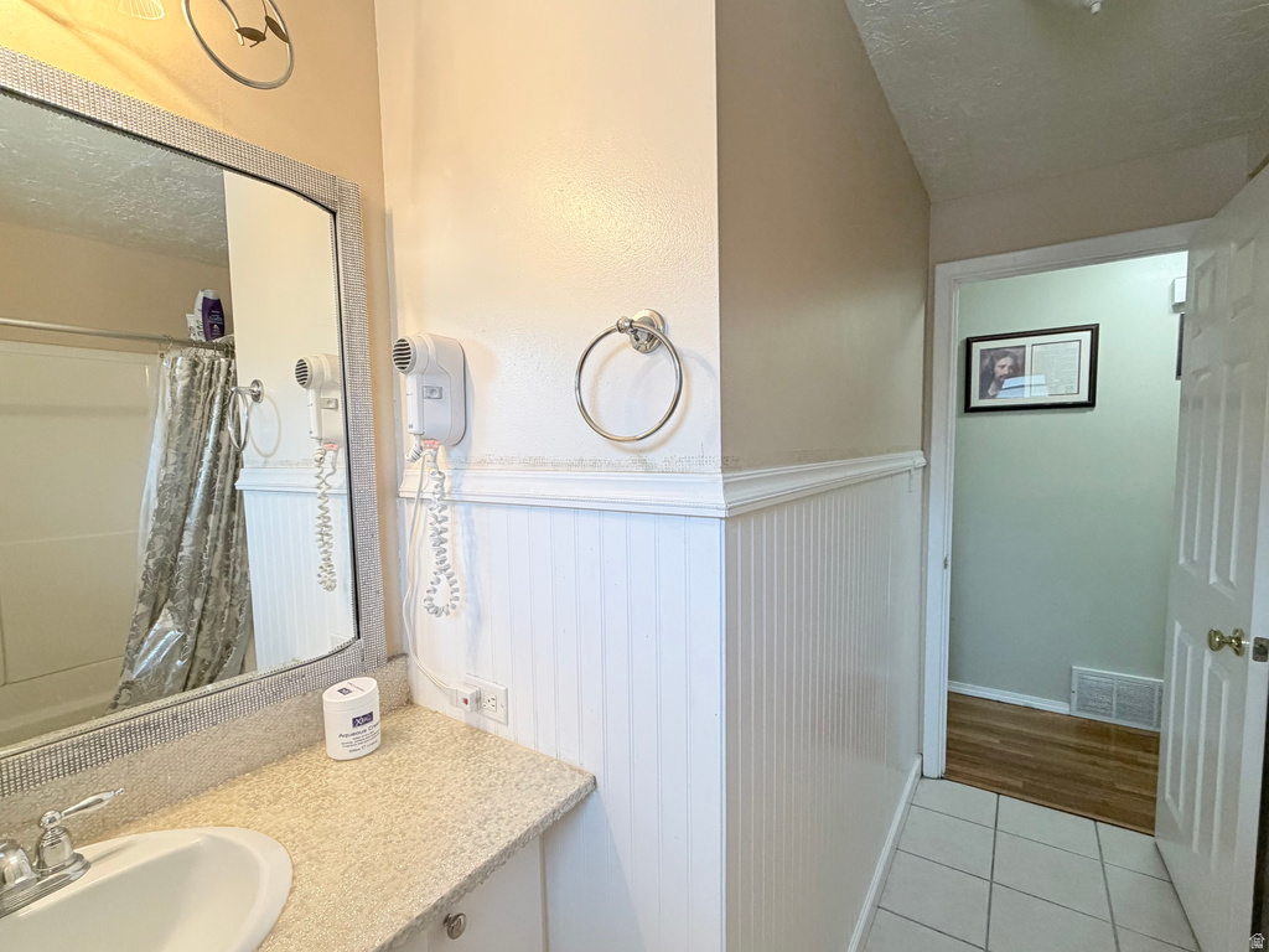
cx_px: 634
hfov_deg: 102.1
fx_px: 513
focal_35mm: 14
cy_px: 476
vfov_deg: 85.7
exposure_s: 1/120
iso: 320
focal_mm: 2.22
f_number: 2.2
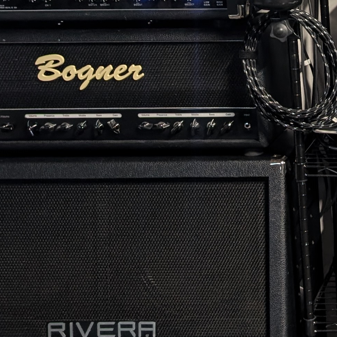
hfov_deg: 17.3
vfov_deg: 19.5
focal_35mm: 89
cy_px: 131
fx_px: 980
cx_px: 526
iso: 393
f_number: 1.68
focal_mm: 6.9
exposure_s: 1/24
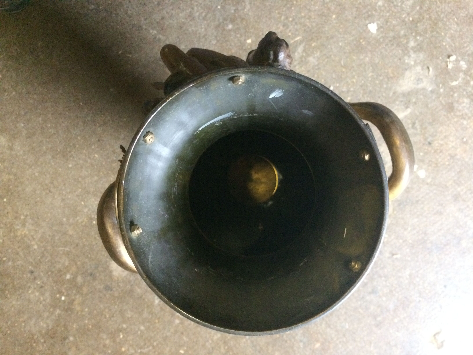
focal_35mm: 29
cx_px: 236
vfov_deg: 48.2
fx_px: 396
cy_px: 178
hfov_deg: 61.7
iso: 500
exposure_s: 1/17
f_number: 2.2
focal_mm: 4.15
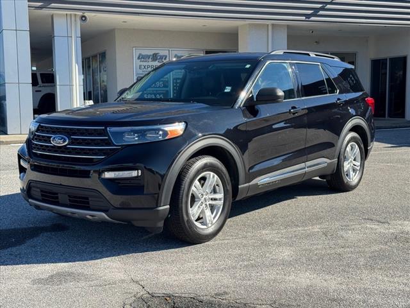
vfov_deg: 30.3
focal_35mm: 48
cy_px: 154
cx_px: 205
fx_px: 569
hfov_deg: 39.7
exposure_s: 1/2252
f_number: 1.78
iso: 64
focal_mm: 6.76
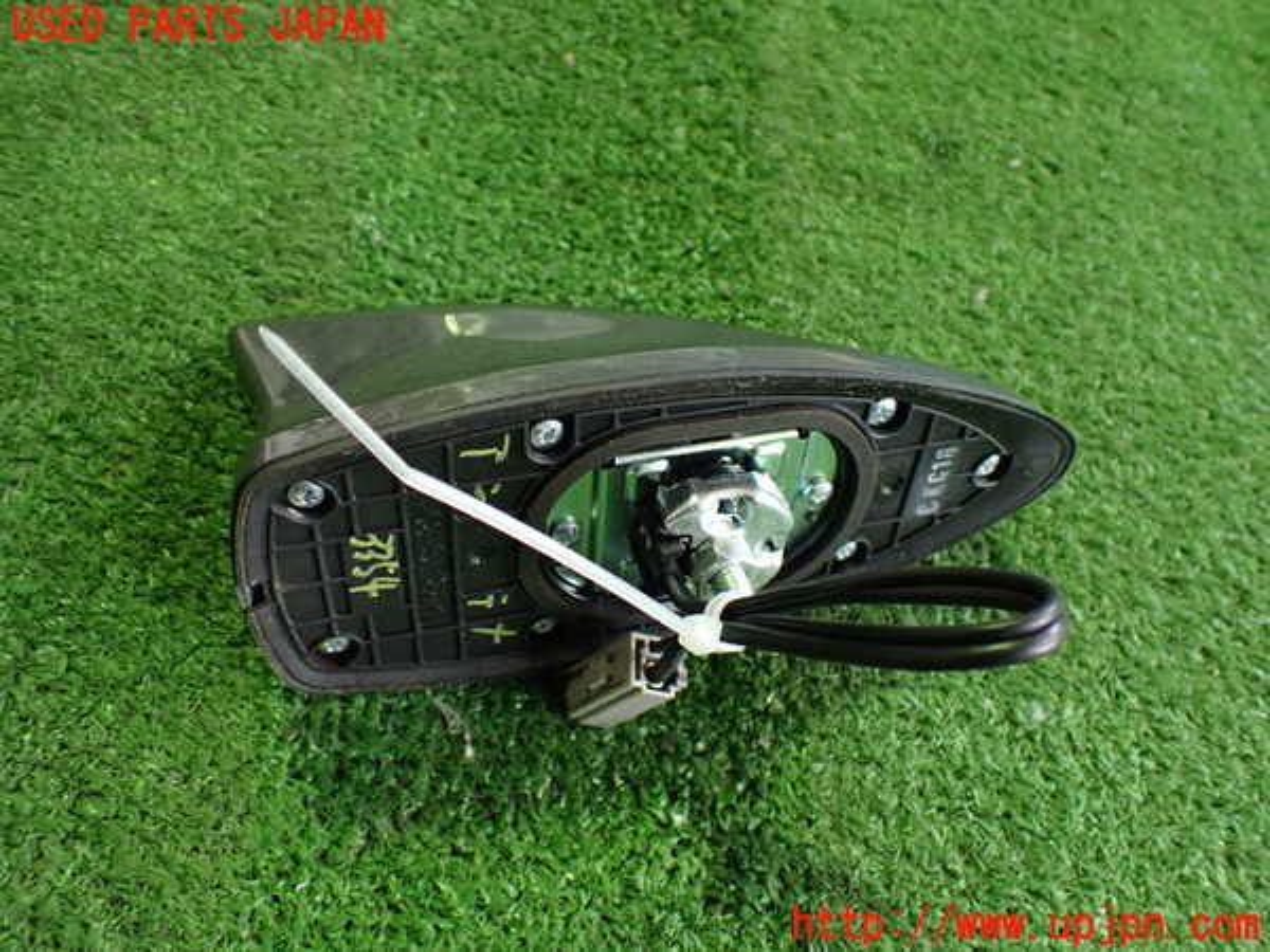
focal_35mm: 30
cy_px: 476
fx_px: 1101
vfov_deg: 46.8
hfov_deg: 60.0
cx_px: 635
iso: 800
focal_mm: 5.4
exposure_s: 1/60
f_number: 2.3
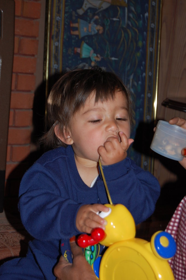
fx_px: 582
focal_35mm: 75
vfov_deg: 27.0
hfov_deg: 18.2
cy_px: 140
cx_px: 93
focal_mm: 50
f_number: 5.6
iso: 400
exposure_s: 1/60
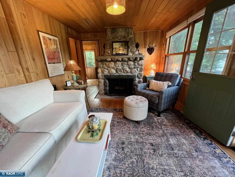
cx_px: 118
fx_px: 88
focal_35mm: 13
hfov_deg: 106.2
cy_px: 88
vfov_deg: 89.9
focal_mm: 1.57
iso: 320
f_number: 1.8
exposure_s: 1/60
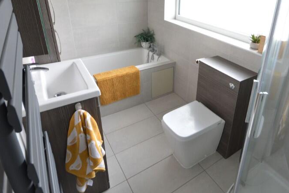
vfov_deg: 53.7
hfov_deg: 74.5
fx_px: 185
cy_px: 61
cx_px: 185
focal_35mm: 23
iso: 400
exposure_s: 1/13
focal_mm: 10
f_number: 8
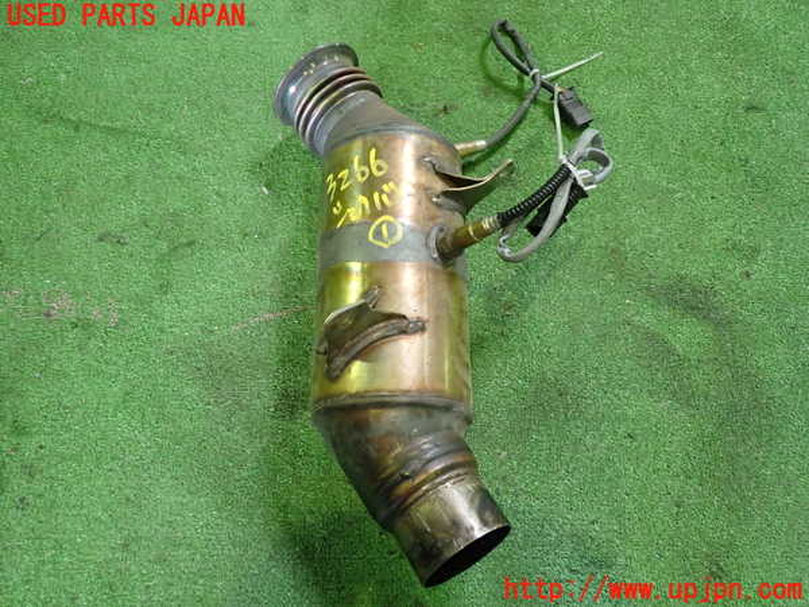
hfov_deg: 60.0
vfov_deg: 46.8
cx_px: 404
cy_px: 304
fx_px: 701
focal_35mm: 30
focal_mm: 5.4
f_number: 2.3
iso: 400
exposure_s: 1/30
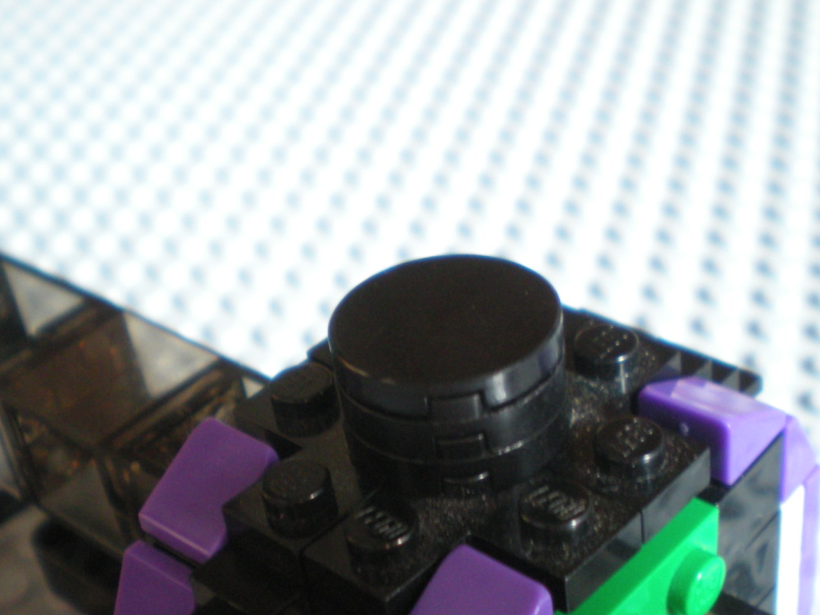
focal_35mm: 61
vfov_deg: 23.8
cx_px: 456
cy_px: 450
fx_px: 1445
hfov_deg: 31.7
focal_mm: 6.3
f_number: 3.1
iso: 200
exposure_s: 1/8
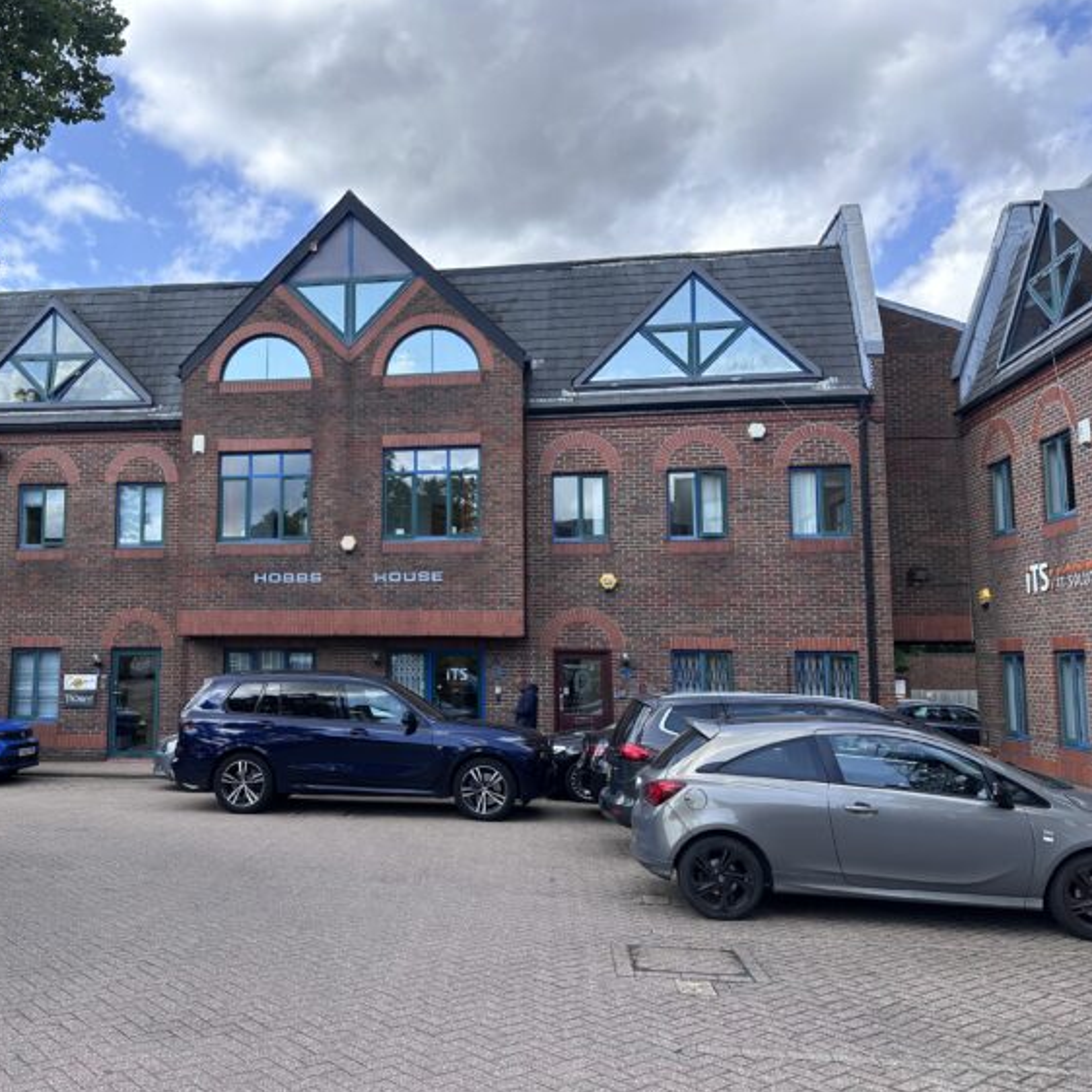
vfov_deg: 55.6
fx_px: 1035
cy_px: 544
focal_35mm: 29
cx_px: 381
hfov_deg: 54.7
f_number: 1.78
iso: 80
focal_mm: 6.86
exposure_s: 1/1949
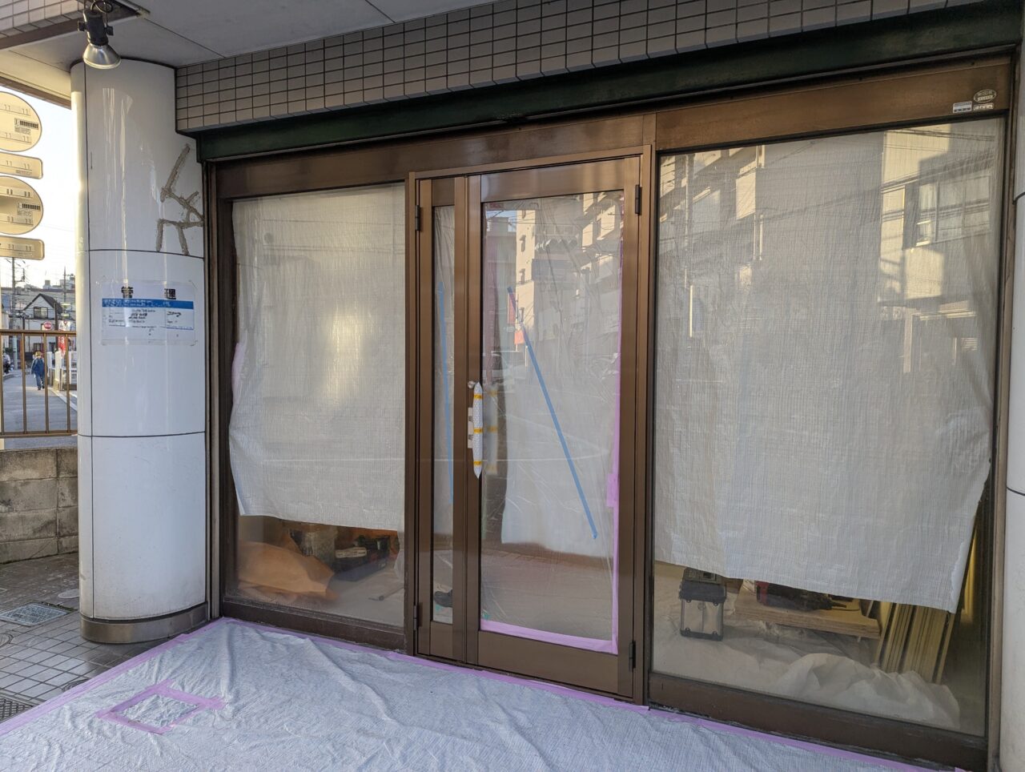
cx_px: 512
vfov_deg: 56.9
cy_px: 386
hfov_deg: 71.5
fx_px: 712
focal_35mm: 24
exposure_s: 1/522
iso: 41
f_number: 1.85
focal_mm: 6.81
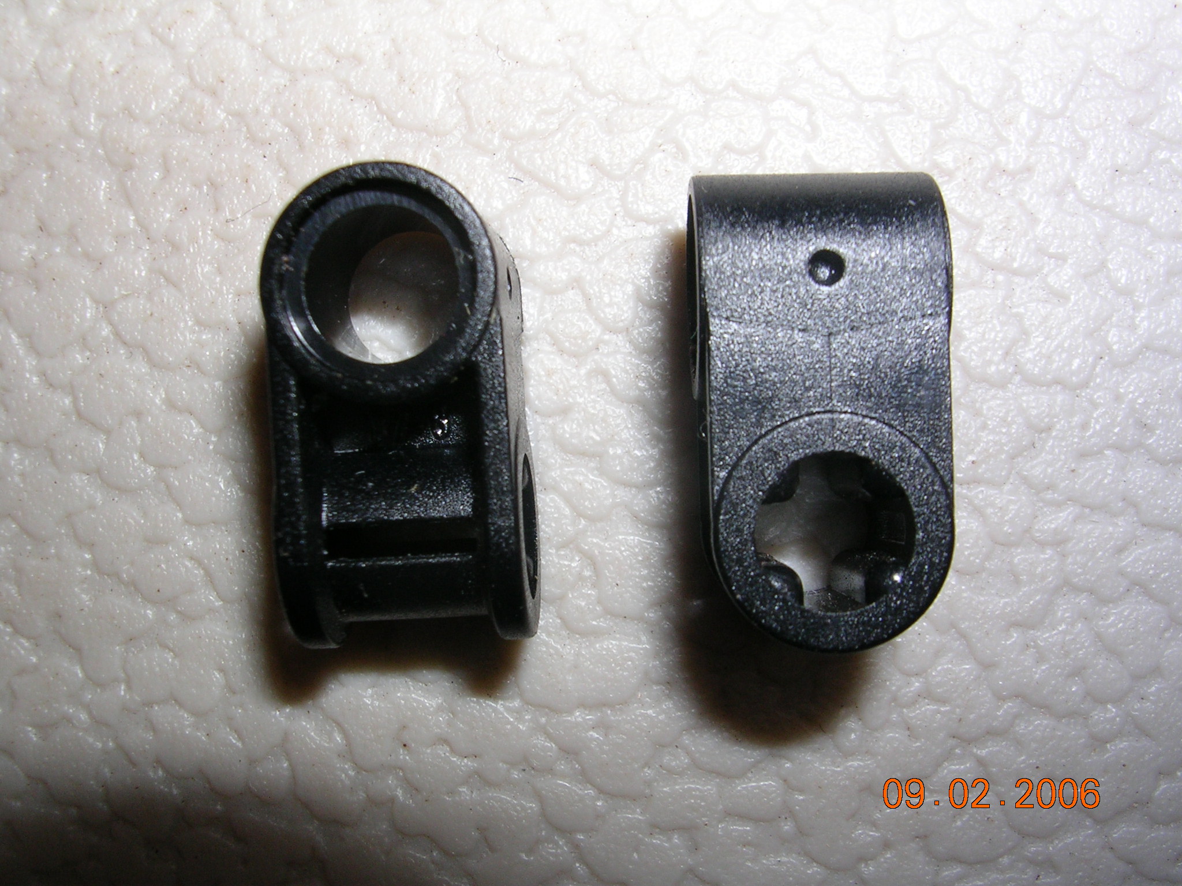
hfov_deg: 49.0
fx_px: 1298
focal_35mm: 38
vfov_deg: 37.7
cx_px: 591
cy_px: 443
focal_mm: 5.8
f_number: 5.6
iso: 50
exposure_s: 1/60.1
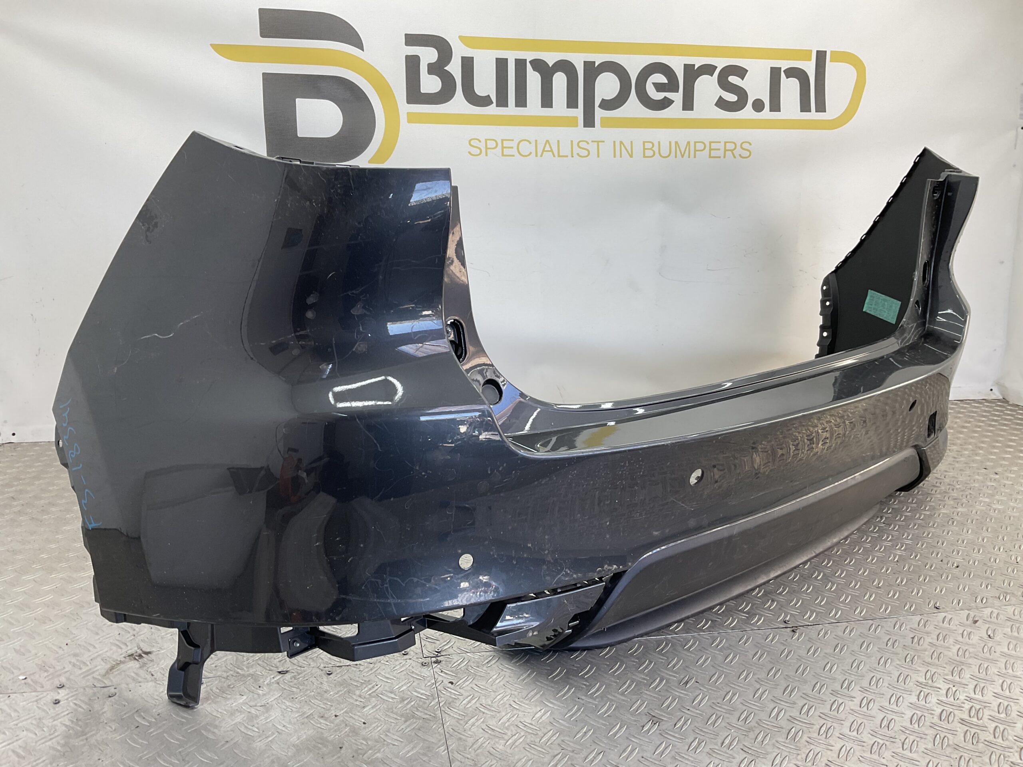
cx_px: 512
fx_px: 857
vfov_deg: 48.2
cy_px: 384
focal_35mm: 29
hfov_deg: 61.7
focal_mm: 3
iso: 20
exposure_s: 1/120
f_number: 1.8
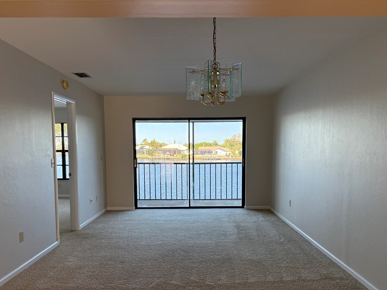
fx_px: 335
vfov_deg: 46.5
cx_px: 191
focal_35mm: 30
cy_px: 175
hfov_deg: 60.0
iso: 125
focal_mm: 6.76
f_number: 1.78
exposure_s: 1/235
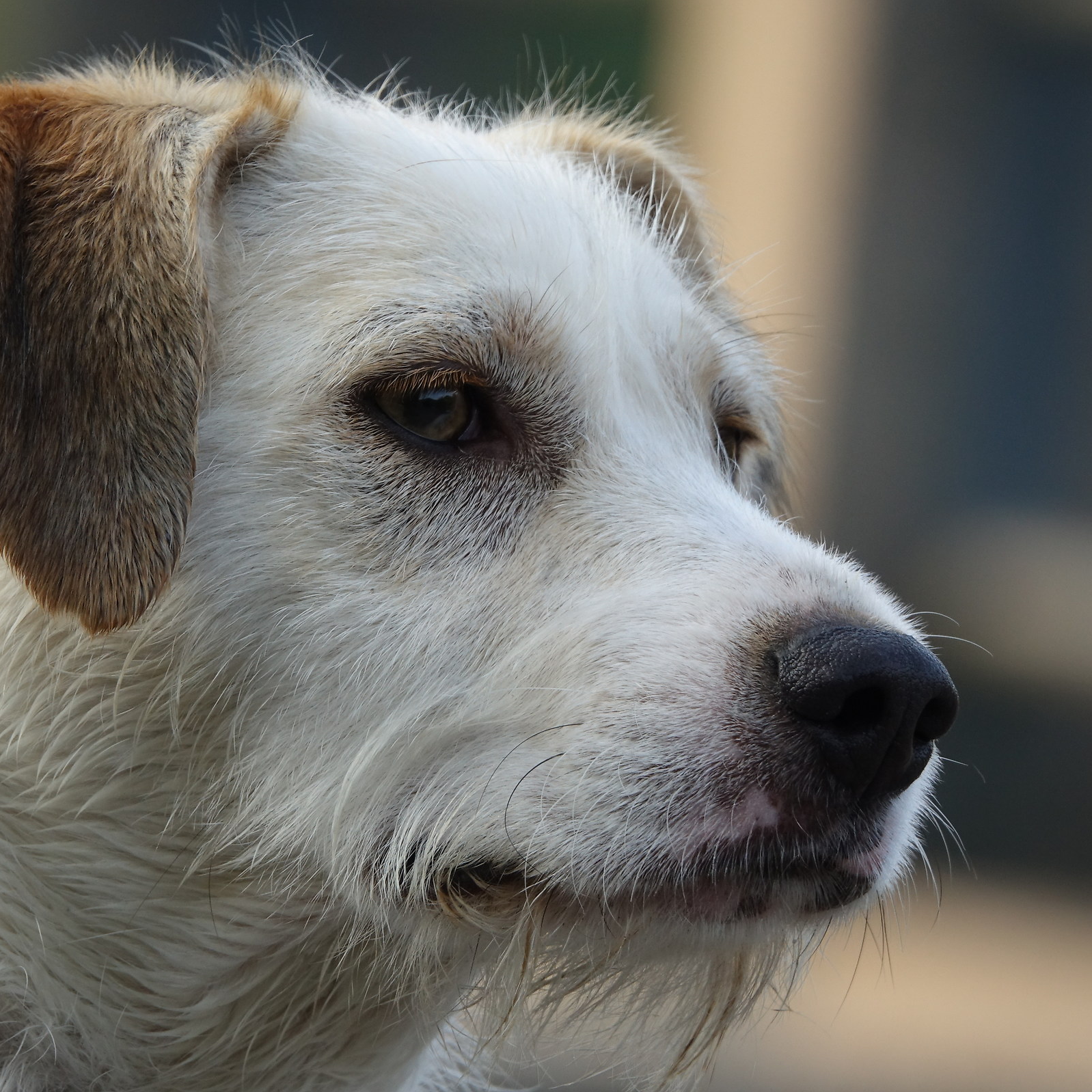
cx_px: 524
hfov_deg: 2.3
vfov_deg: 2.3
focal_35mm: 766
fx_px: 27339
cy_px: 546
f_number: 6.3
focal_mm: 220
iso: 320
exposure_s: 1/200
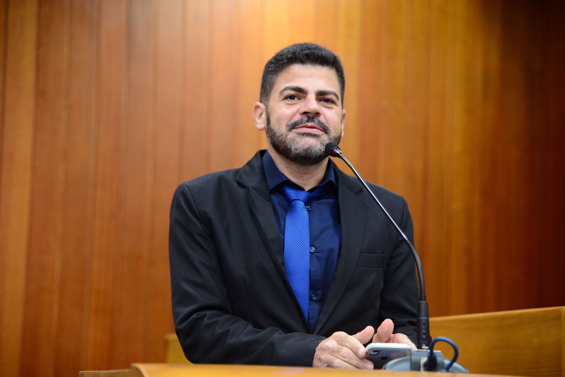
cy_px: 188
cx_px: 282
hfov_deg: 19.4
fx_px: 1648
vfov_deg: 13.1
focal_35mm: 105
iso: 2500
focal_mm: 105
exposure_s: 1/60
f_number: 4
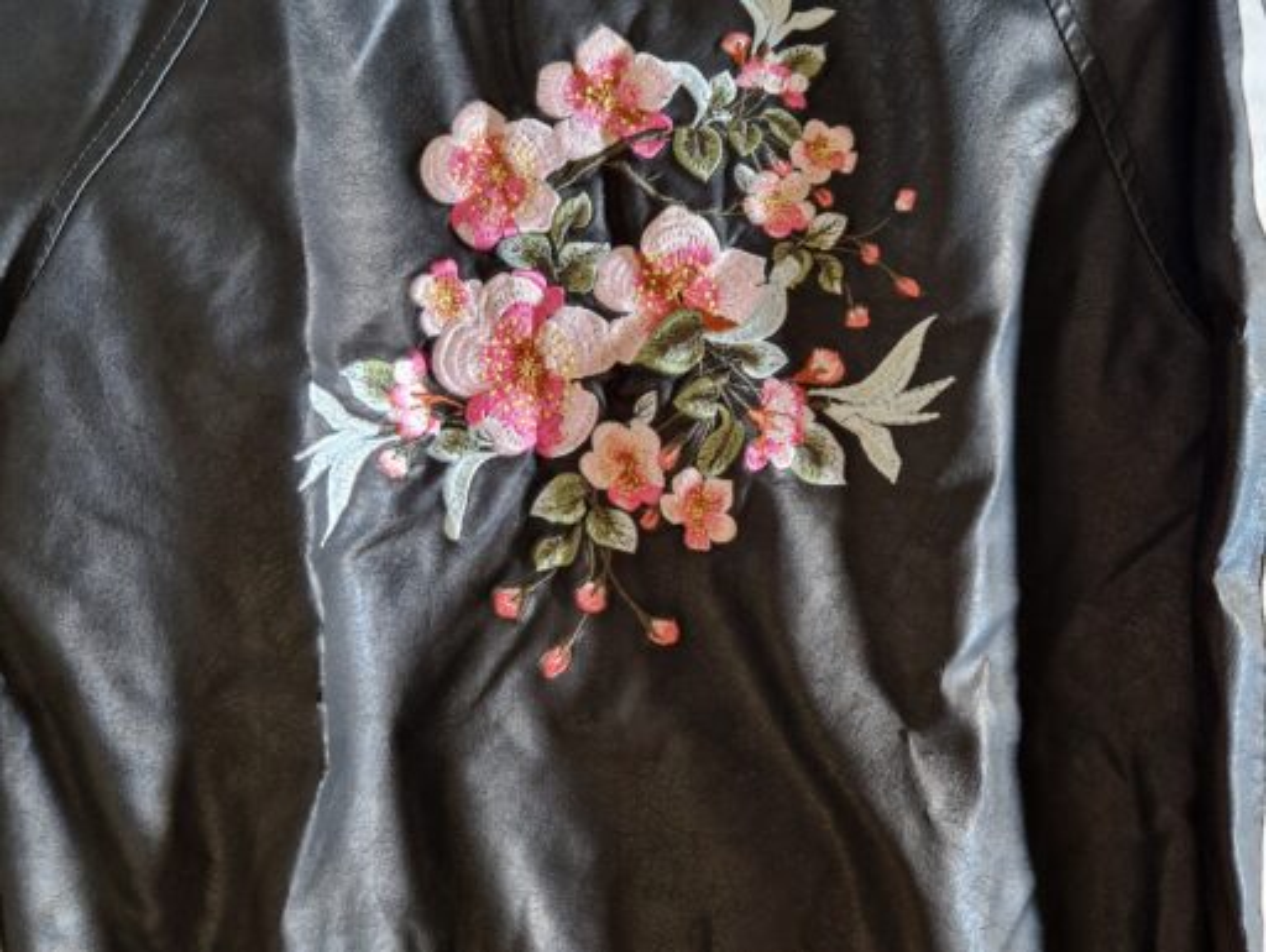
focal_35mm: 23
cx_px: 633
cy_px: 476
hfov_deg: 73.9
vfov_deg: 59.0
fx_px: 842
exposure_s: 1/50
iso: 800
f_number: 1.8
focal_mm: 5.4
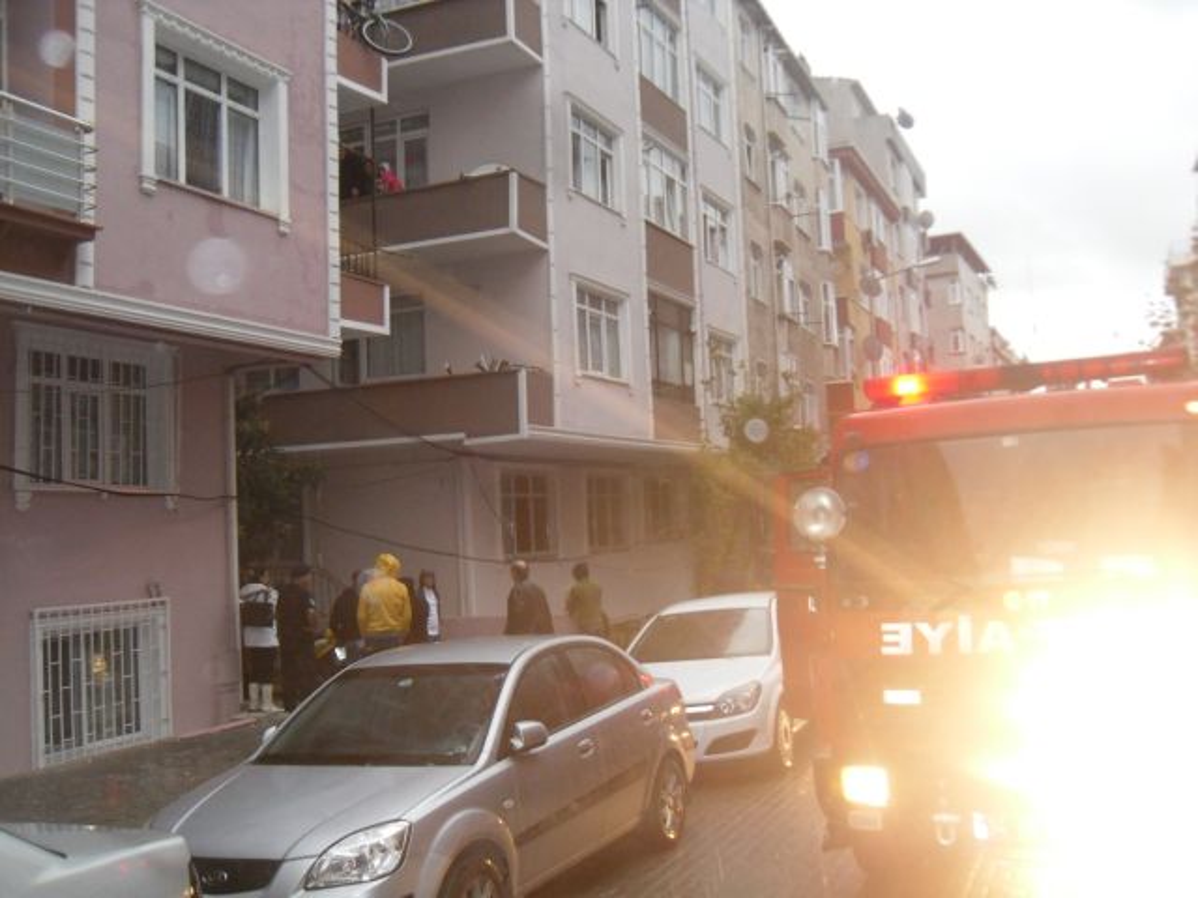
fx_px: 1177
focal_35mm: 34
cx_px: 599
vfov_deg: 41.8
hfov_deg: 54.0
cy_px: 449
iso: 400
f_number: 2.8
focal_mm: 6
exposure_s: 1/45
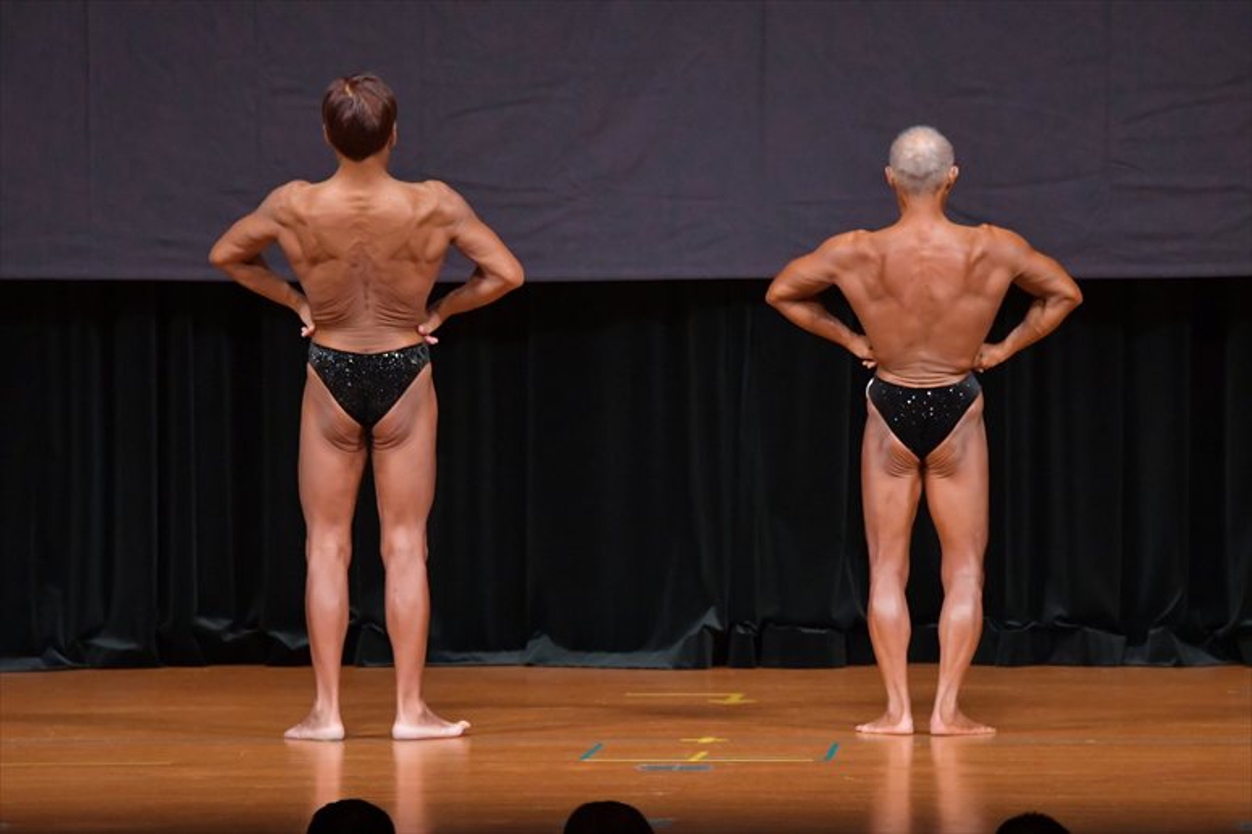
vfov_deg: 5.1
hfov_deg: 7.6
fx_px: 9386
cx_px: 626
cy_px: 417
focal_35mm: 270
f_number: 5.6
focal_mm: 180
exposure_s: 1/400
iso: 5000
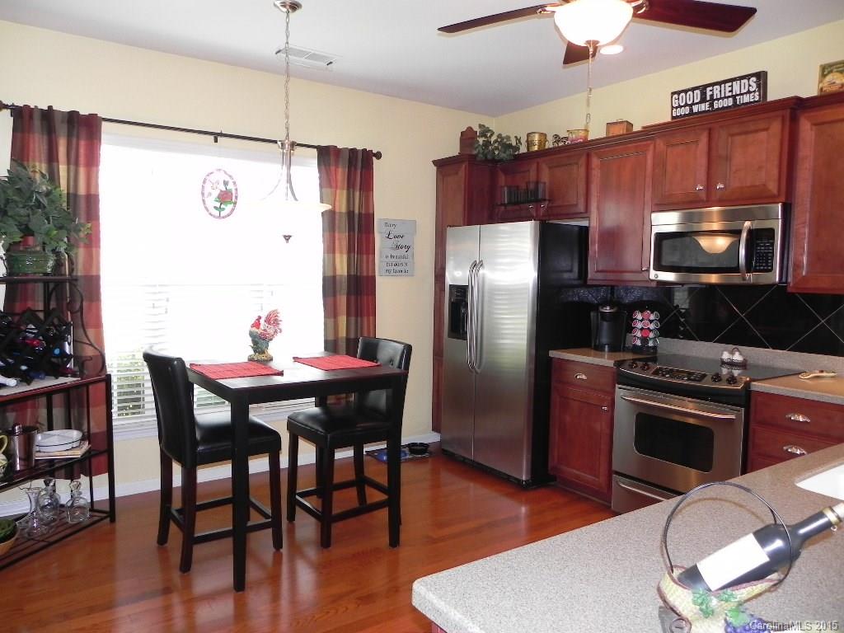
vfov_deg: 53.1
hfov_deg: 67.3
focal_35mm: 26
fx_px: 634
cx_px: 422
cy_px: 316
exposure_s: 1/48.2
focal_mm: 4.6
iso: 160
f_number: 2.8
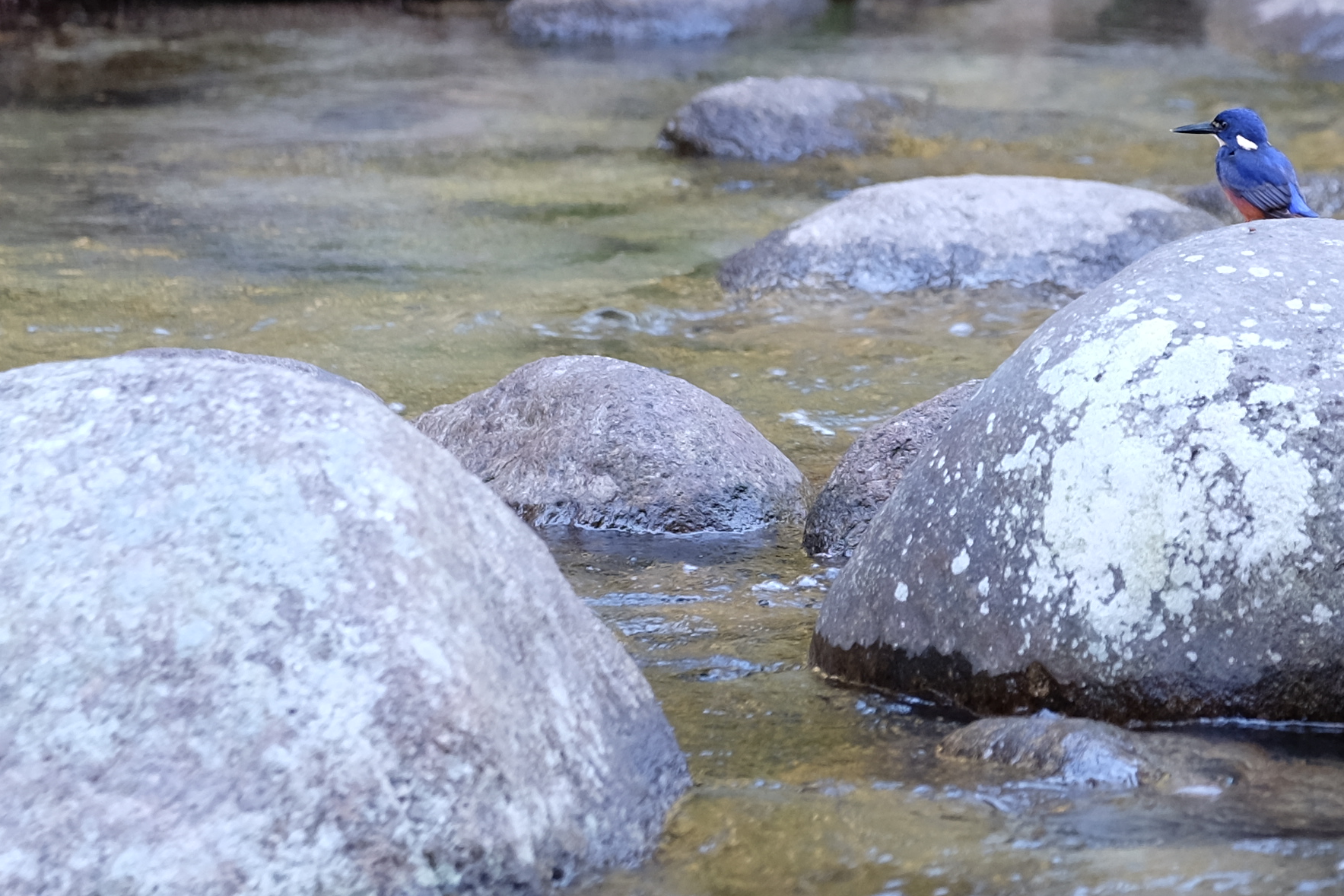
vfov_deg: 2.4
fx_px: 21726
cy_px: 162
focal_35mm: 582
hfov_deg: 3.5
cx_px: 1236
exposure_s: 1/60
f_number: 2.8
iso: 640
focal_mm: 140
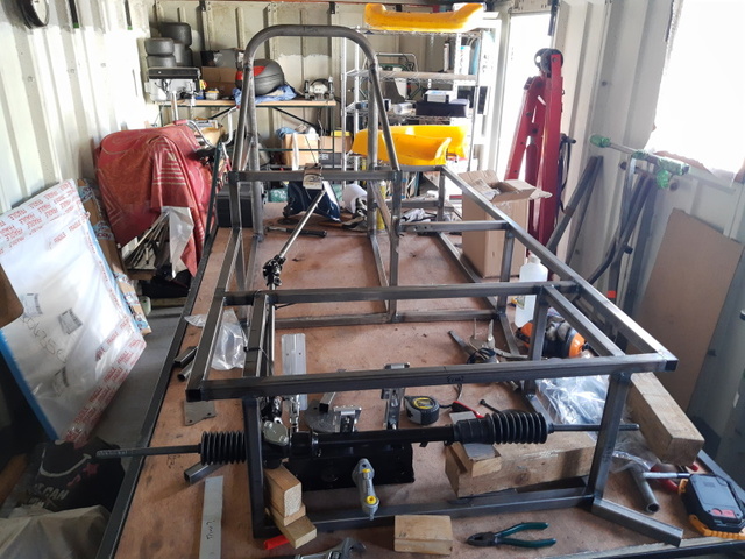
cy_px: 280
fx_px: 560
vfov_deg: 53.1
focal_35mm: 26
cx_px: 372
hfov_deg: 67.3
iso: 133
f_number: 1.7
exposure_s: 1/25
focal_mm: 4.75
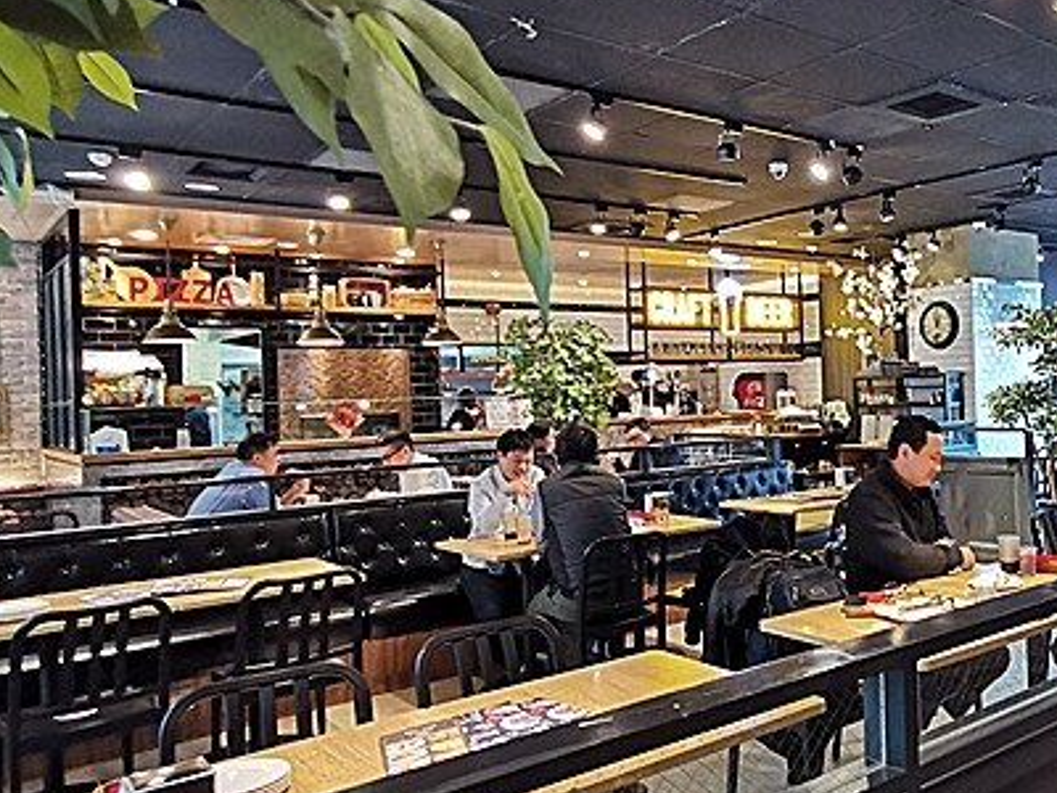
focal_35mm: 32
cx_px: 843
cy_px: 375
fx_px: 977
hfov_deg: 53.1
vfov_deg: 44.1
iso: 800
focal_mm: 2.35
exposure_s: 1/40
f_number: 2.2
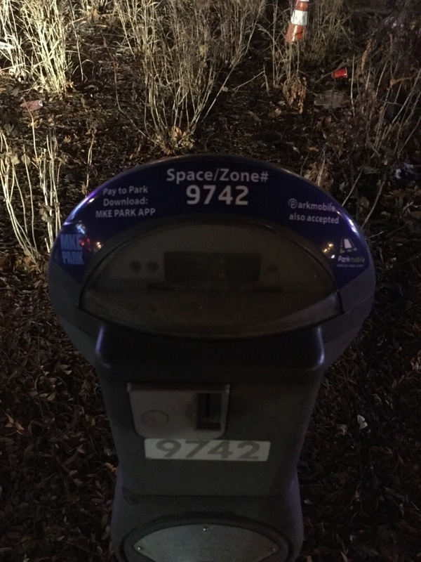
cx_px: 210
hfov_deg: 45.4
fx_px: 503
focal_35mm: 31
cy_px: 281
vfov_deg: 58.4
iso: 800
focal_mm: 3.3
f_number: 2.4
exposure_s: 1/15
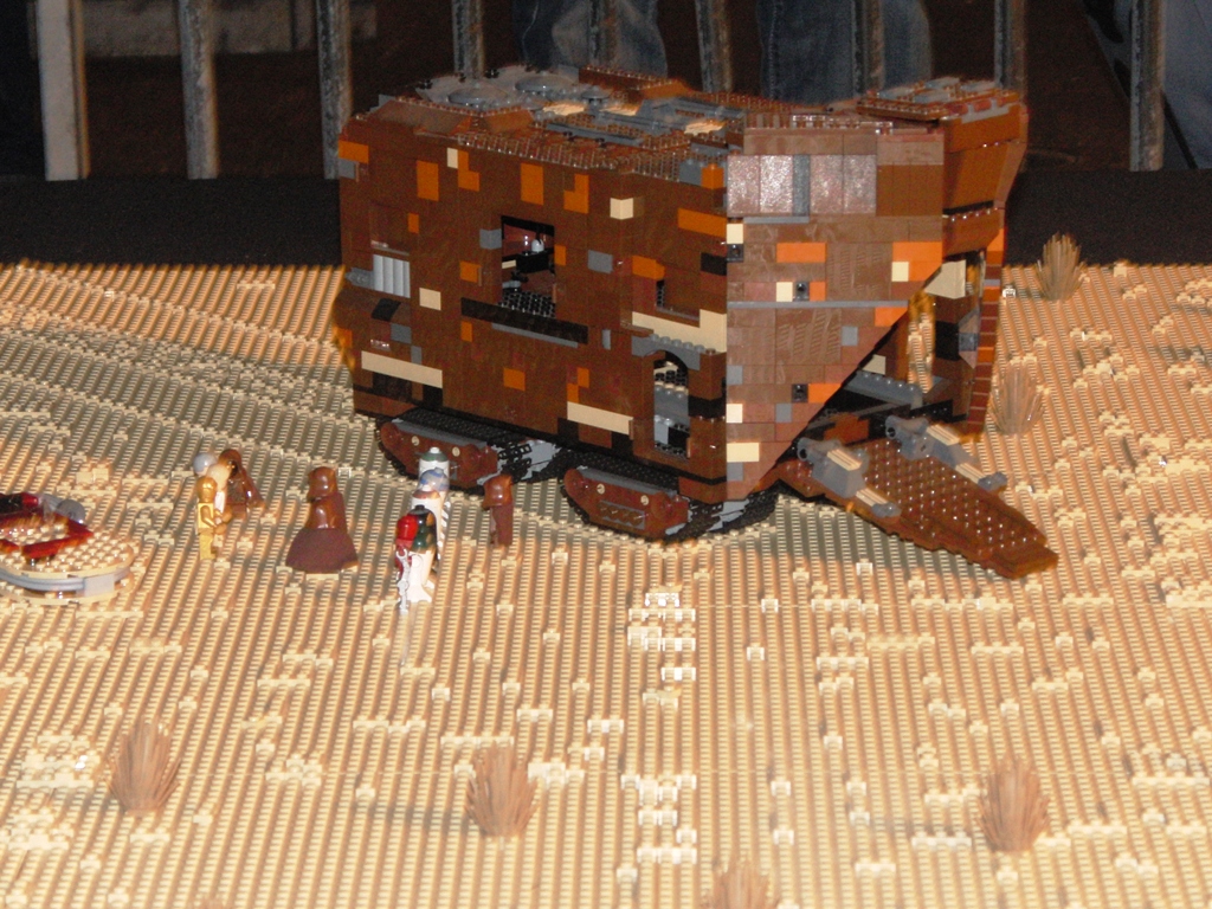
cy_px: 454
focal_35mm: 139
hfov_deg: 14.2
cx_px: 606
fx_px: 4867
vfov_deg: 10.7
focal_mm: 24.6
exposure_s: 1/15
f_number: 4.2
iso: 400
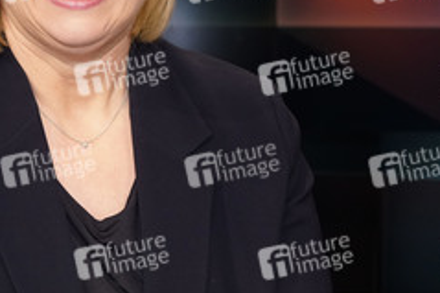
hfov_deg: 28.9
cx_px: 73
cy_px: 28
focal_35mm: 68
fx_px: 831
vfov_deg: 19.6
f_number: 5
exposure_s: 1/160
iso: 2000
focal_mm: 36
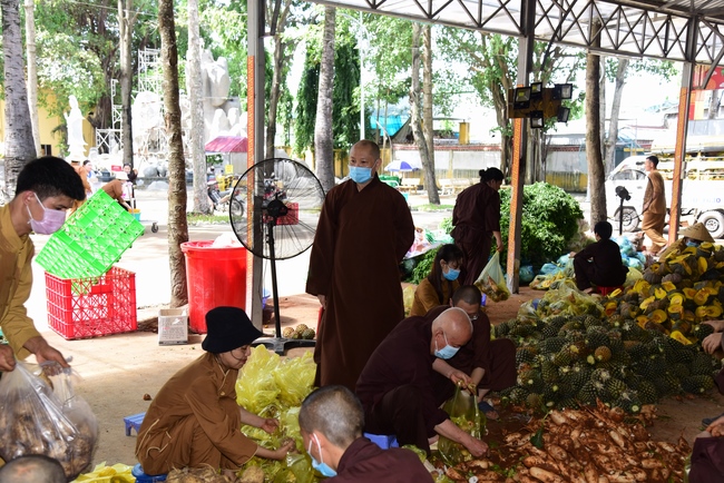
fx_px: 765
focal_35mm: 38
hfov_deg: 50.7
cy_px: 242
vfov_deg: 35.1
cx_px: 362
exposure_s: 1/80
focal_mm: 38
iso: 200
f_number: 5
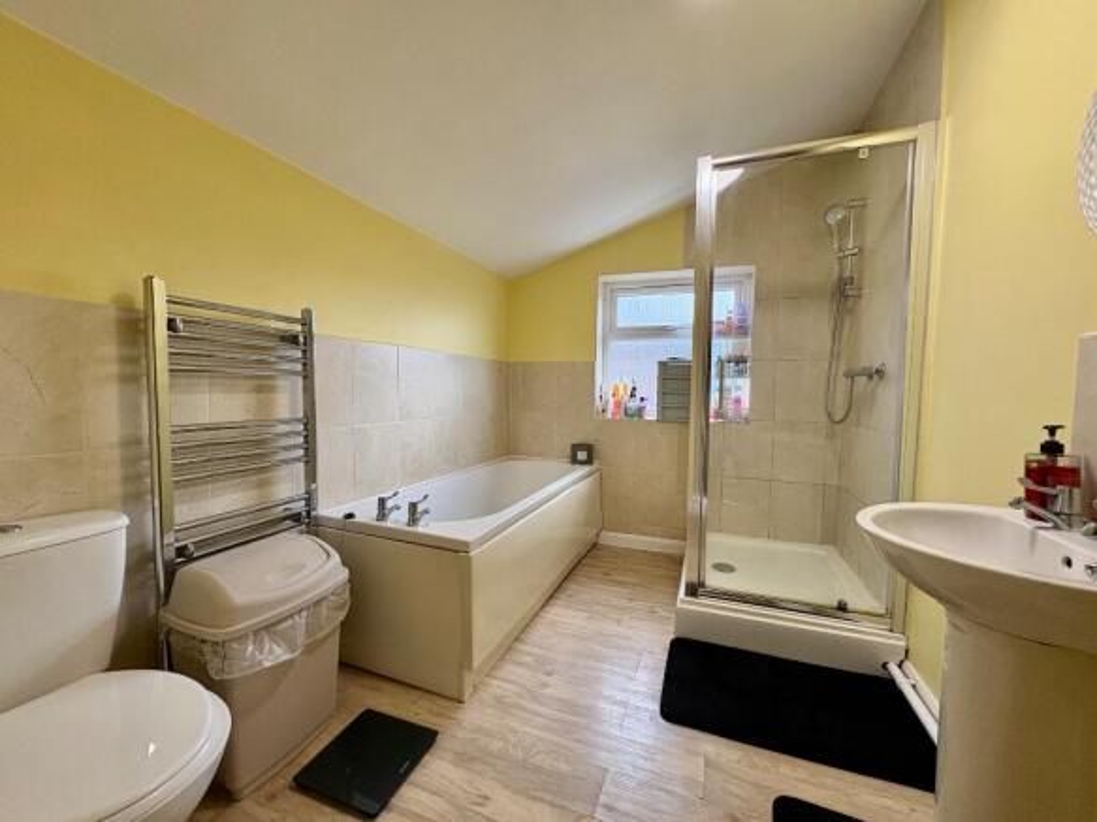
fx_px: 444
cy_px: 411
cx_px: 548
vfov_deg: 85.7
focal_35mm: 14
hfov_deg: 102.1
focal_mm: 2.22
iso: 200
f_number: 2.2
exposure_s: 1/100
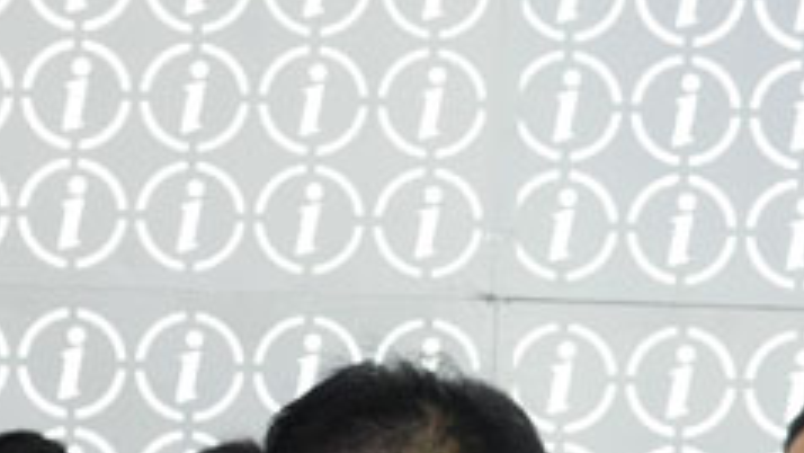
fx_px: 2943
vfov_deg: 8.6
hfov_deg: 15.5
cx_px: 307
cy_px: 708
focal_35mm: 138
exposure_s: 1/50
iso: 800
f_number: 8
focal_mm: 22
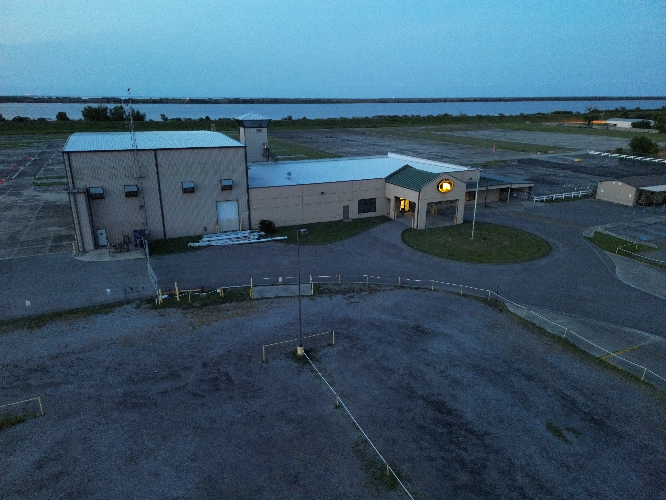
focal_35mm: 24
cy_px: 250
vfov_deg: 56.8
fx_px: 462
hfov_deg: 71.6
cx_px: 333
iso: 1080
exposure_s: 1/4
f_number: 1.7
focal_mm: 6.72
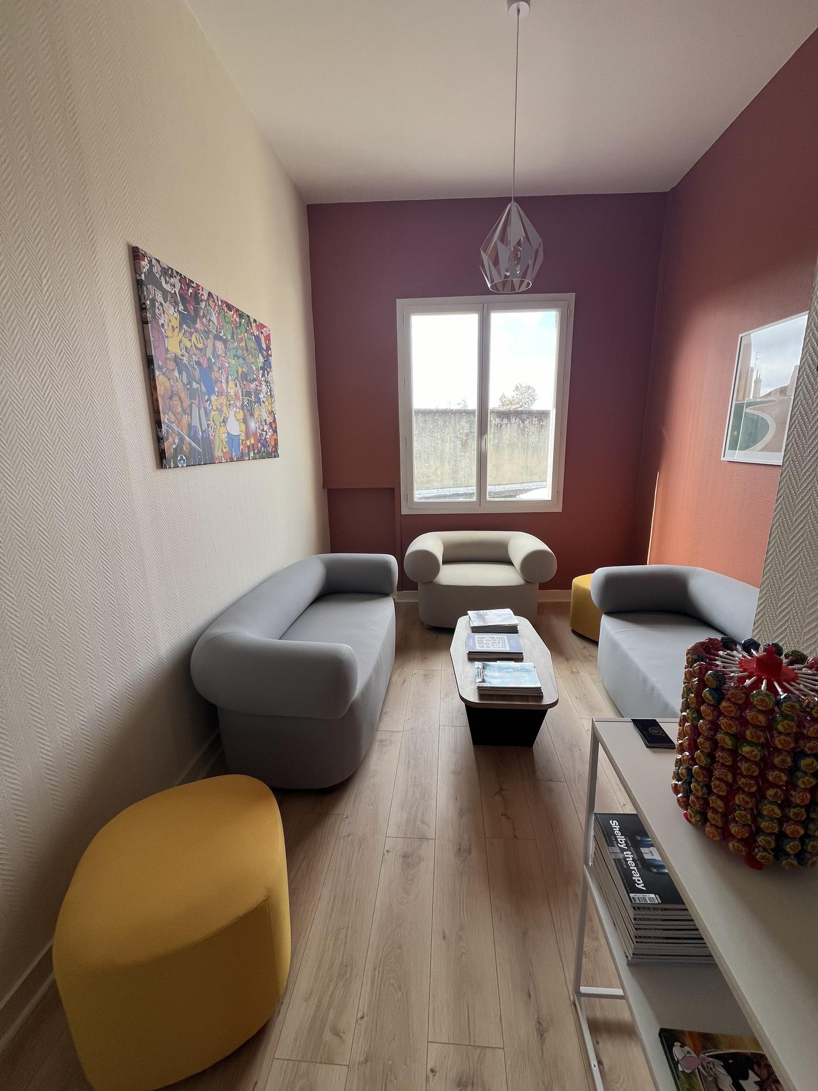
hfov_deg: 89.9
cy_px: 546
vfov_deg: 106.2
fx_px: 410
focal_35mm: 13
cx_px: 409
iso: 32
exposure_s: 1/99
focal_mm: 1.57
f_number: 1.8
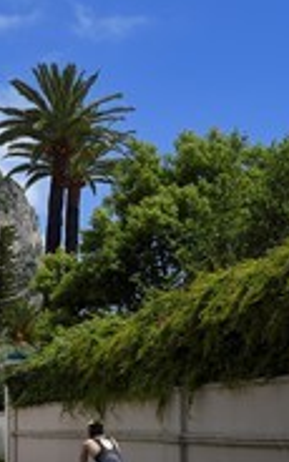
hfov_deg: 17.4
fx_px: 907
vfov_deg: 28.5
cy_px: 296
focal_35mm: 72
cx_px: -40
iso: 400
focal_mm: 31
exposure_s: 1/1000
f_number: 8
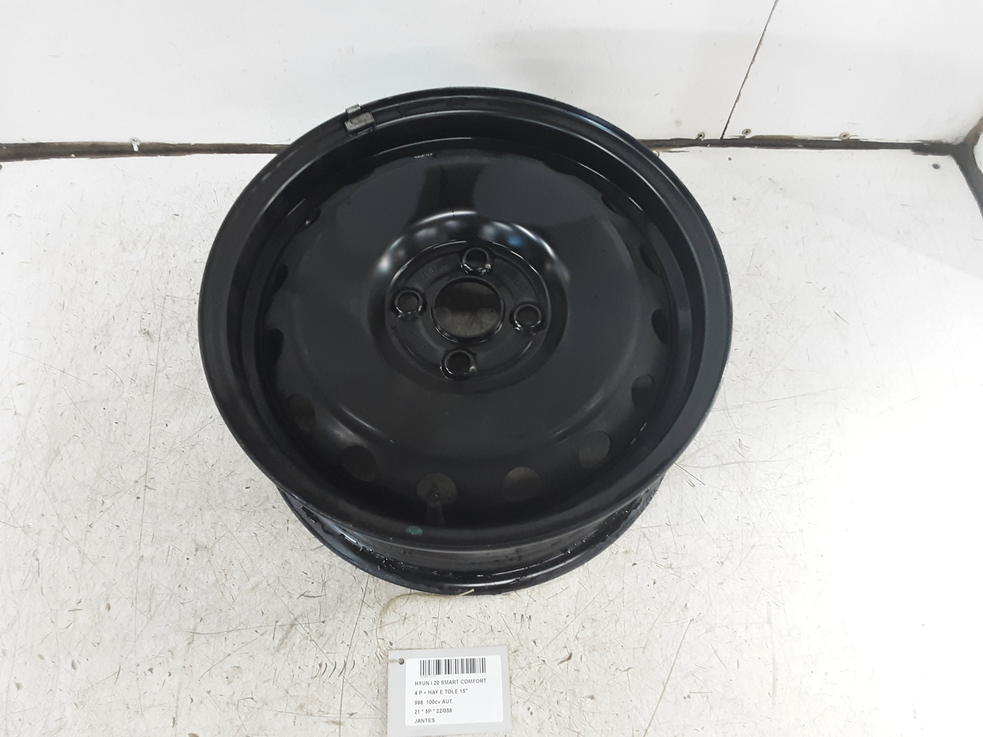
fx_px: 767
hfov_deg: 65.3
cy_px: 368
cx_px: 492
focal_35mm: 27
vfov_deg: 51.4
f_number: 1.9
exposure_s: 1/33
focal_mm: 2.91
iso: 160
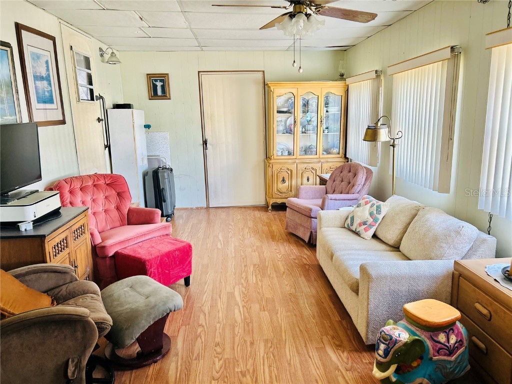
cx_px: 256
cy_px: 192
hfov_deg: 67.3
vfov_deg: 53.1
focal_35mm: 26
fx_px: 385
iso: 125
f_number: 1.5
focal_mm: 5.7
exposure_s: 1/121
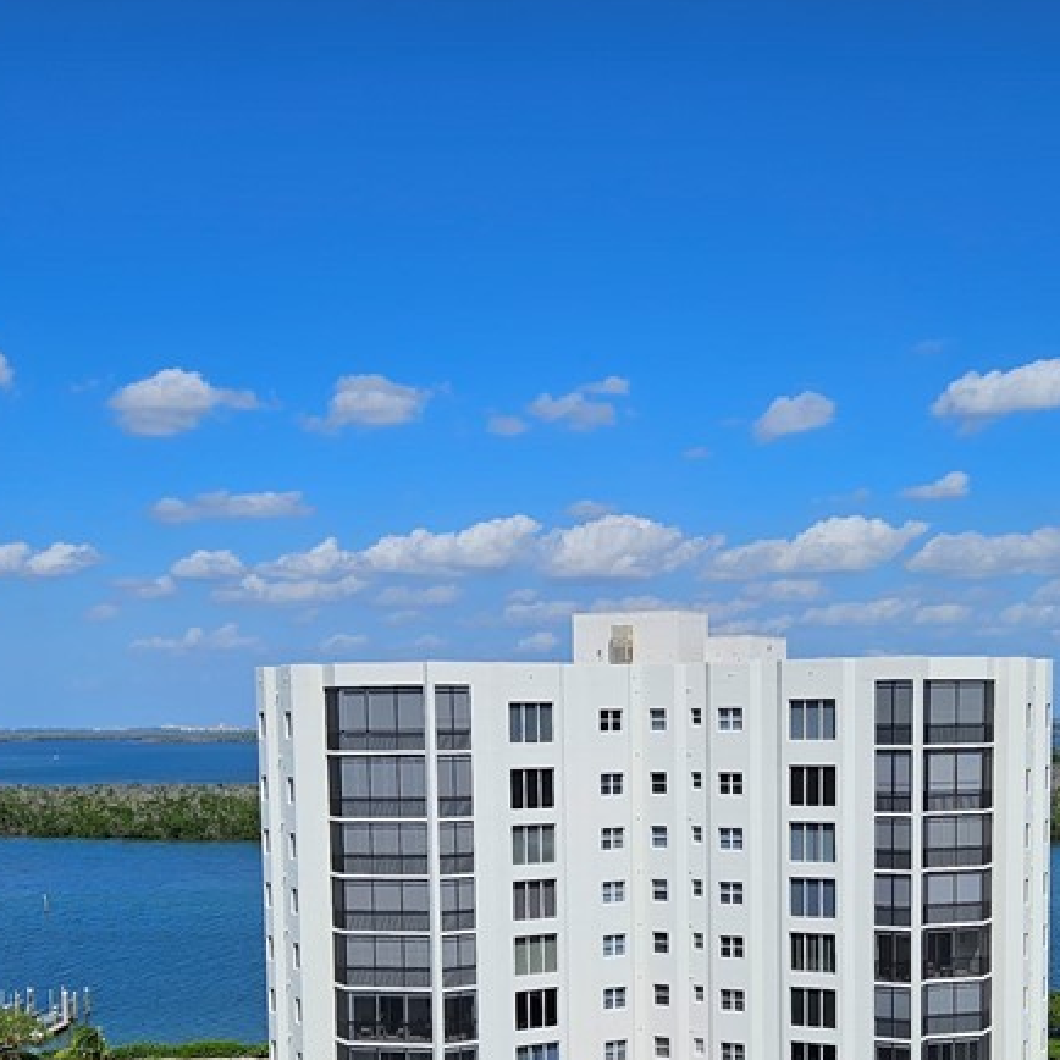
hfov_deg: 35.1
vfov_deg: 33.9
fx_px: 1663
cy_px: 901
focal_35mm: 48
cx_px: 669
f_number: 1.8
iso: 25
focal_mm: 5.4
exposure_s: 1/4244
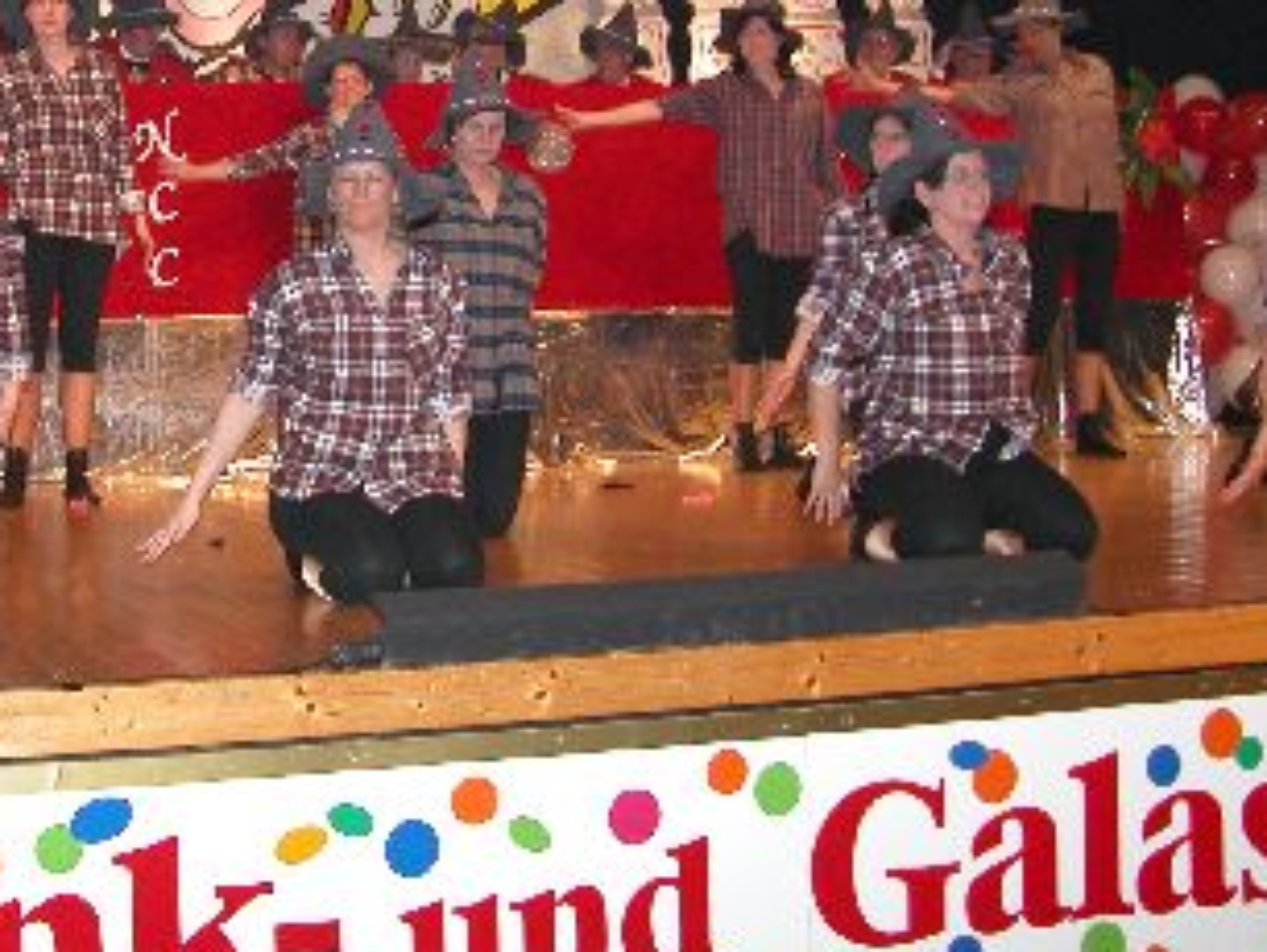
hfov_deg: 29.4
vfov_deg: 22.7
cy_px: 207
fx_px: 2344
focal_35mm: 64
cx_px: 219
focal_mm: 8.9
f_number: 2.8
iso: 200
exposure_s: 1/60
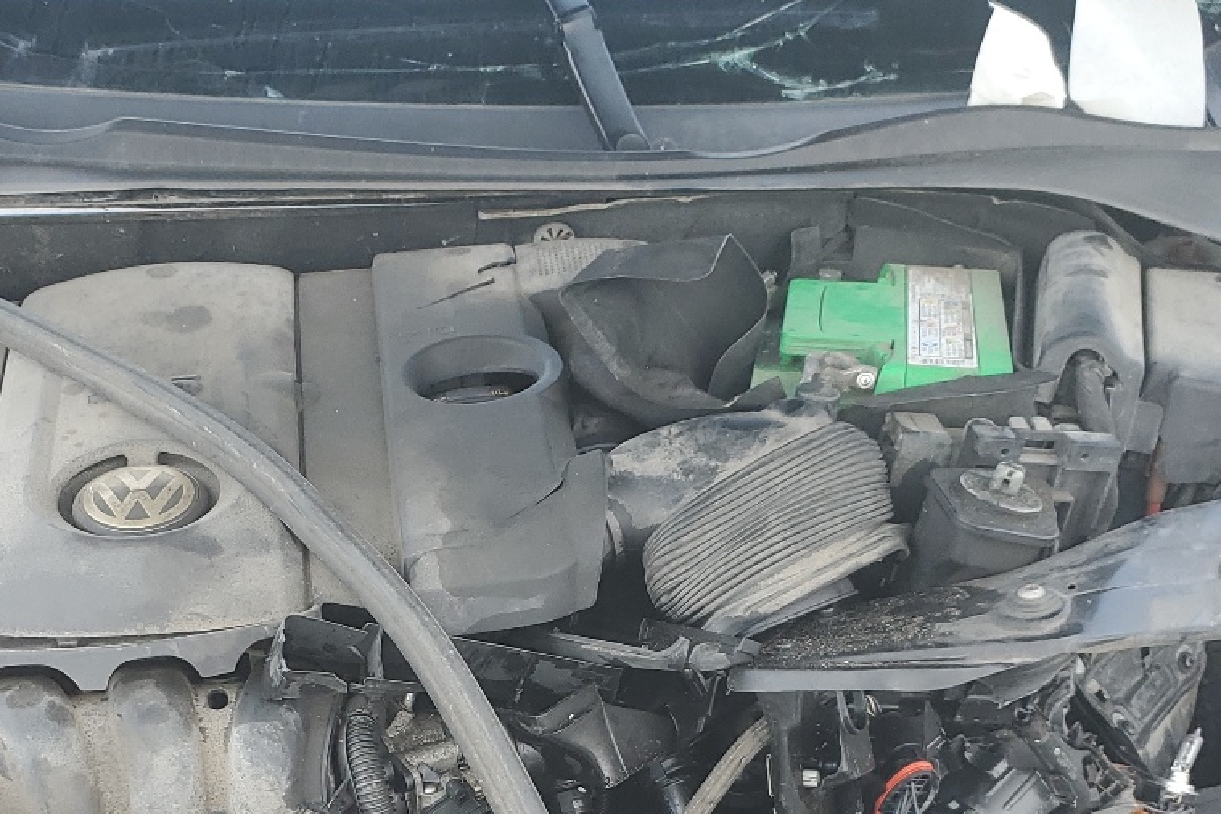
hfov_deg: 34.8
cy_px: 878
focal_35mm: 57
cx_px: 425
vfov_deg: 22.5
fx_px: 1933
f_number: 1.5
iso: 50
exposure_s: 1/294
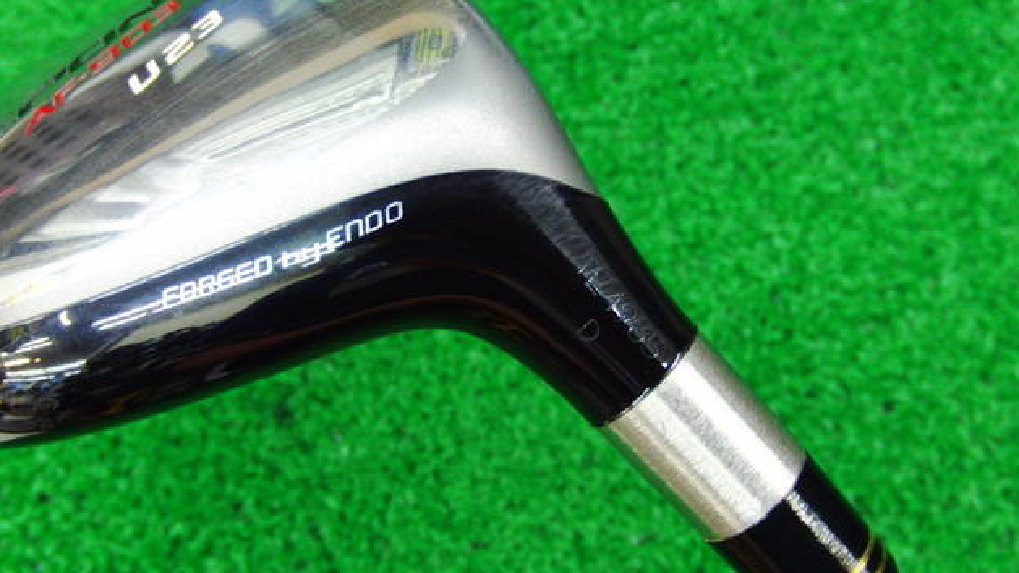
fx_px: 1108
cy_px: 267
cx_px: 509
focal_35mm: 41
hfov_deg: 49.4
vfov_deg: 29.0
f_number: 3.6
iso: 400
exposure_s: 1/25
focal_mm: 6.42
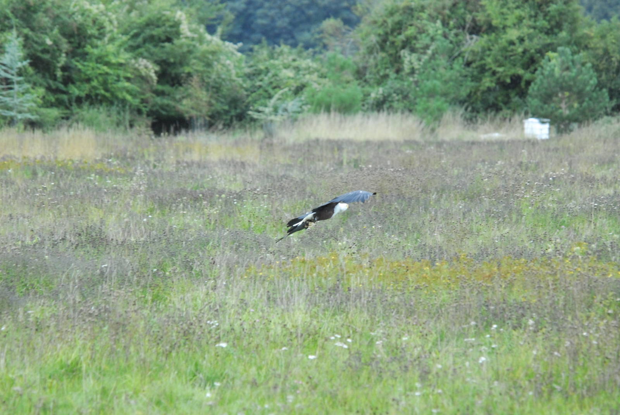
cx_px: 310
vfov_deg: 3.8
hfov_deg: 5.7
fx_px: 6207
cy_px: 208
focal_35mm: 360
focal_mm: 240
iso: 1600
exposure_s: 1/640
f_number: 5.3
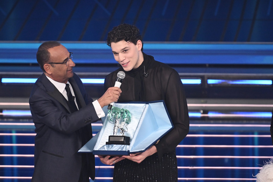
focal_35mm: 420
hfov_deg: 4.9
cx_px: 136
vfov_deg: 3.3
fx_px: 3184
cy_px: 91
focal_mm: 280
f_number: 4
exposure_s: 1/320
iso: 4000
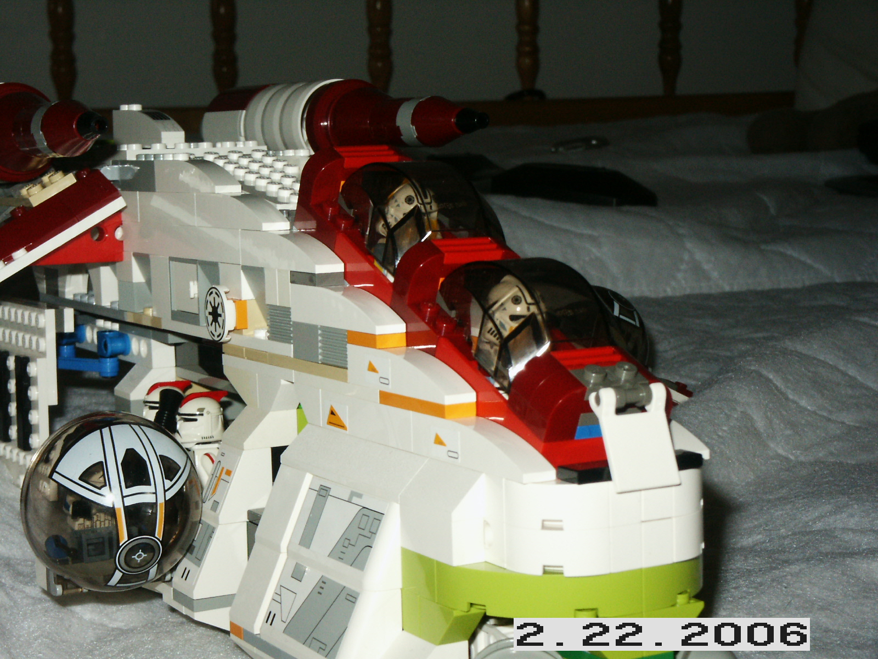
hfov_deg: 25.0
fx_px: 1978
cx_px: 439
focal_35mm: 78
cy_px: 330
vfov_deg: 18.9
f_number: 8
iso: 200
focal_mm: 15.48
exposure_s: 1/60
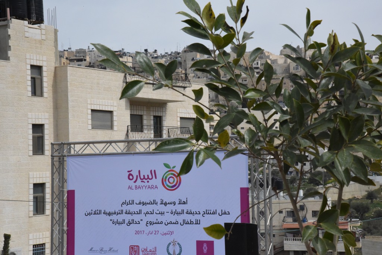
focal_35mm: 85
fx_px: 902
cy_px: 128
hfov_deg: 23.9
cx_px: 191
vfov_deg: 16.1
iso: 5000
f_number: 22
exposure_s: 1/2000
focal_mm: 85
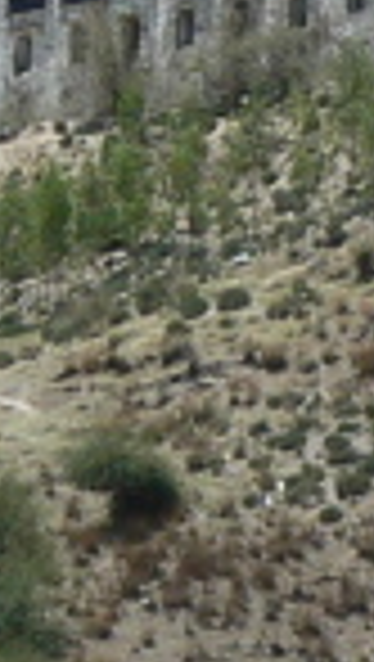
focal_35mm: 1115
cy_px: -612
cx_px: -712
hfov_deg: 1.1
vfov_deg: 1.9
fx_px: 19601
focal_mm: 24.6
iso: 80
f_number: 6.3
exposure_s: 1/400
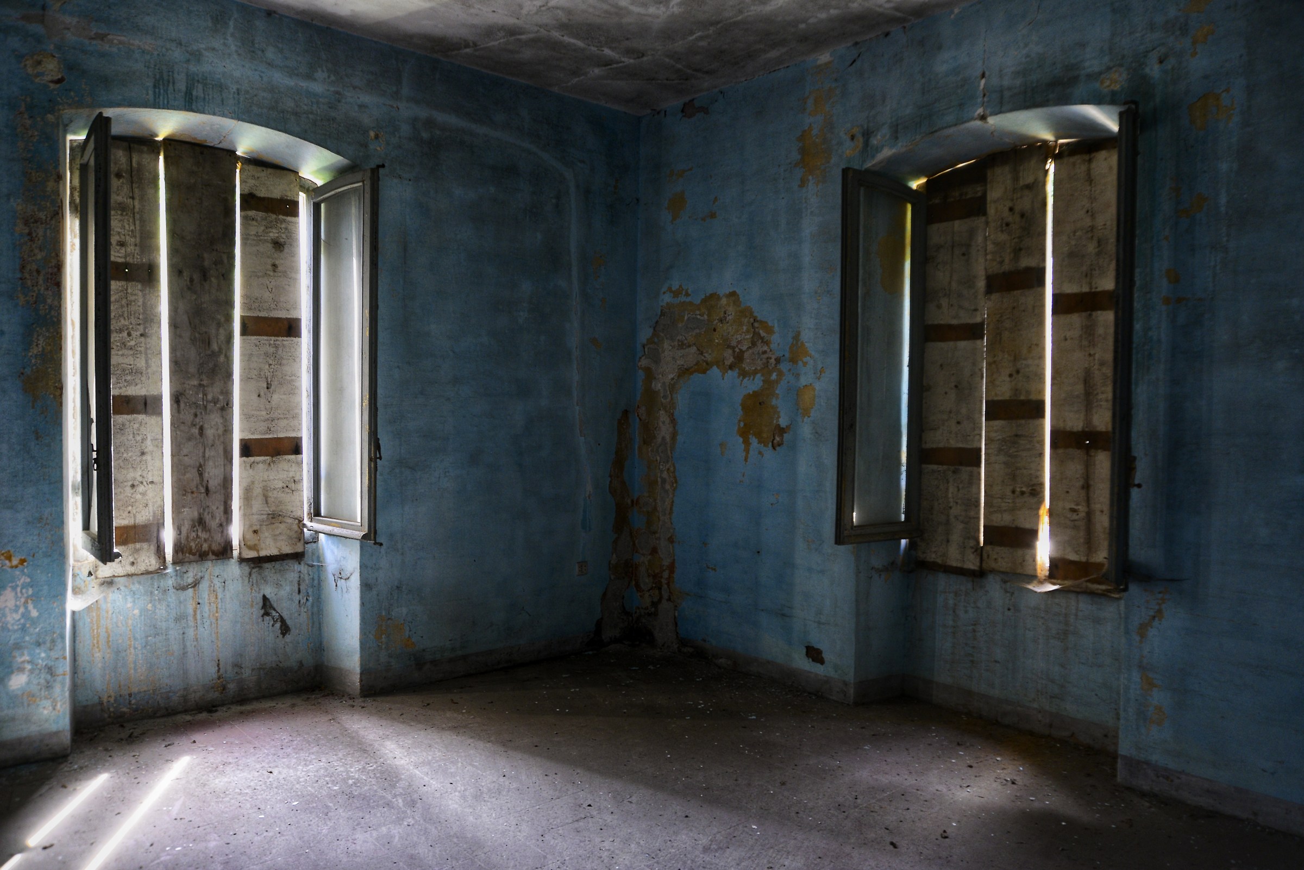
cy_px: 435
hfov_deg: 73.7
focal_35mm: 24
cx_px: 652
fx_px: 869
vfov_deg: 53.2
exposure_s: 1/13
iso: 800
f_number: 5.6
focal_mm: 24
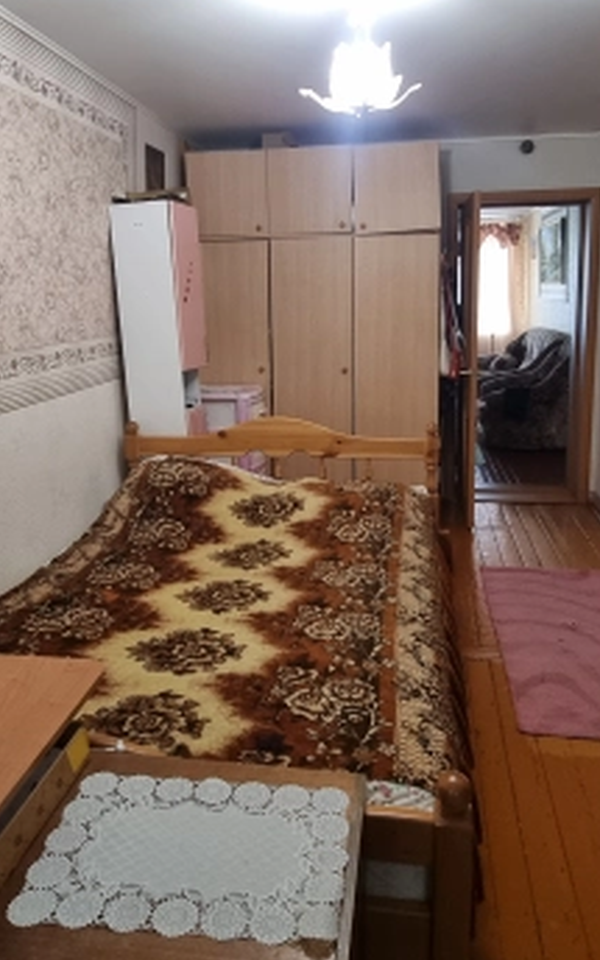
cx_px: 307
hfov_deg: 49.3
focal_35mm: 25
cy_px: 393
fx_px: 654
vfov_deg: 71.9
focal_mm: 2.2
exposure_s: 1/33
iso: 320
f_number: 2.2
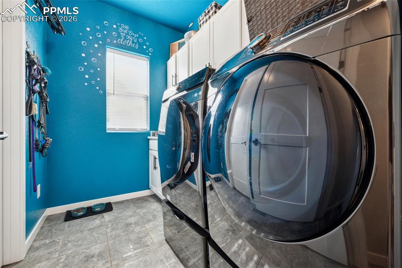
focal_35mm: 15
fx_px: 167
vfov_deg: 77.3
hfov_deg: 100.4
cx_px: 201
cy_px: 134
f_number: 11
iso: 800
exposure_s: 1/3.33
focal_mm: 15
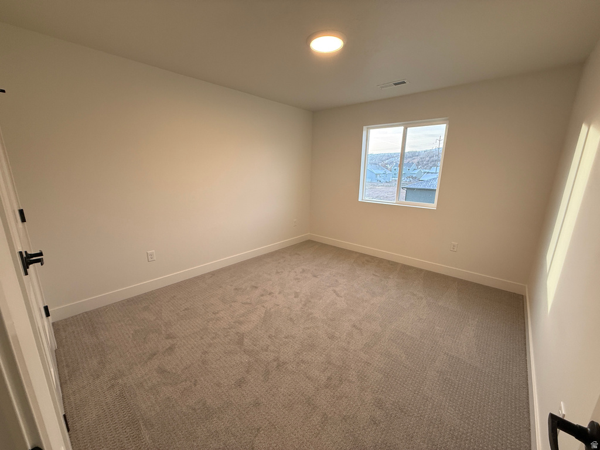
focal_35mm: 14
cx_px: 300
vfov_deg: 85.7
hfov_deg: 102.1
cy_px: 225
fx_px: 243
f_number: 2.2
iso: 100
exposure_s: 1/120
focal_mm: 2.22
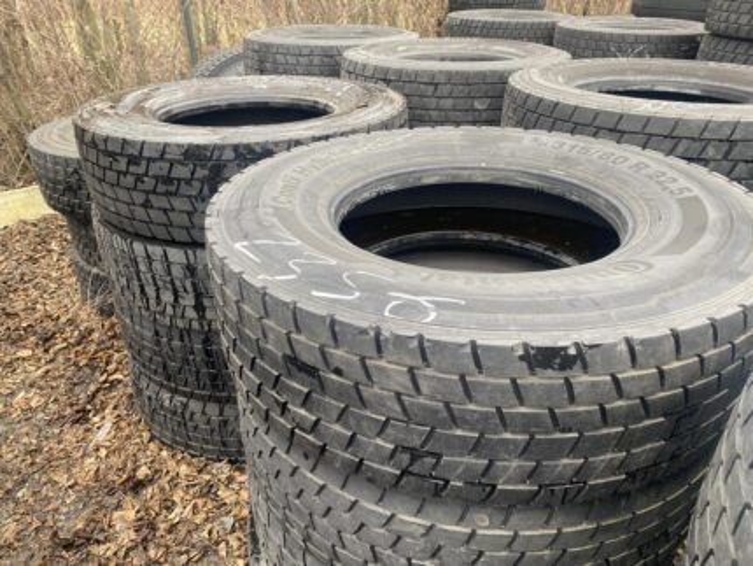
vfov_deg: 53.1
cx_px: 376
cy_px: 283
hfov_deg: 67.3
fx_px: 566
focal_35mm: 26
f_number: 1.8
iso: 80
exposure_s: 1/121
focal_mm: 4.25
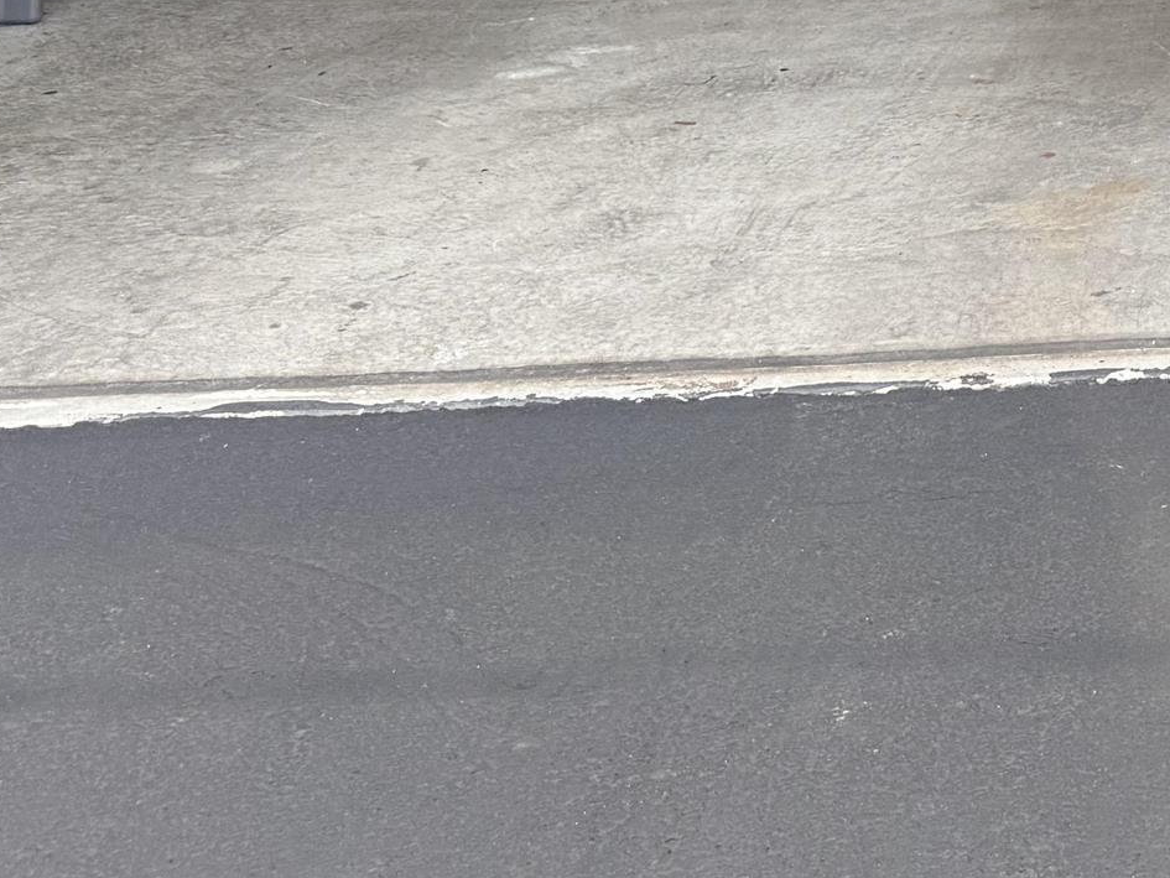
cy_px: -389
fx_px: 2637
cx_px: 1507
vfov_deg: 17.3
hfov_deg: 22.5
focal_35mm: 78
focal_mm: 6.76
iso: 100
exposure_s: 1/433
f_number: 1.78
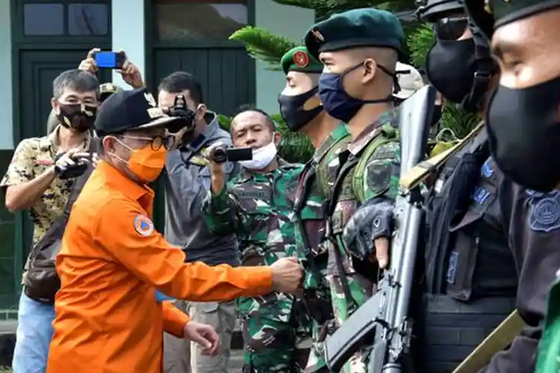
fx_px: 1306
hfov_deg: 24.1
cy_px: 253
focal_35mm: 84
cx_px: 197
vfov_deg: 16.2
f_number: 10
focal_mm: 52
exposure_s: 1/200
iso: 500
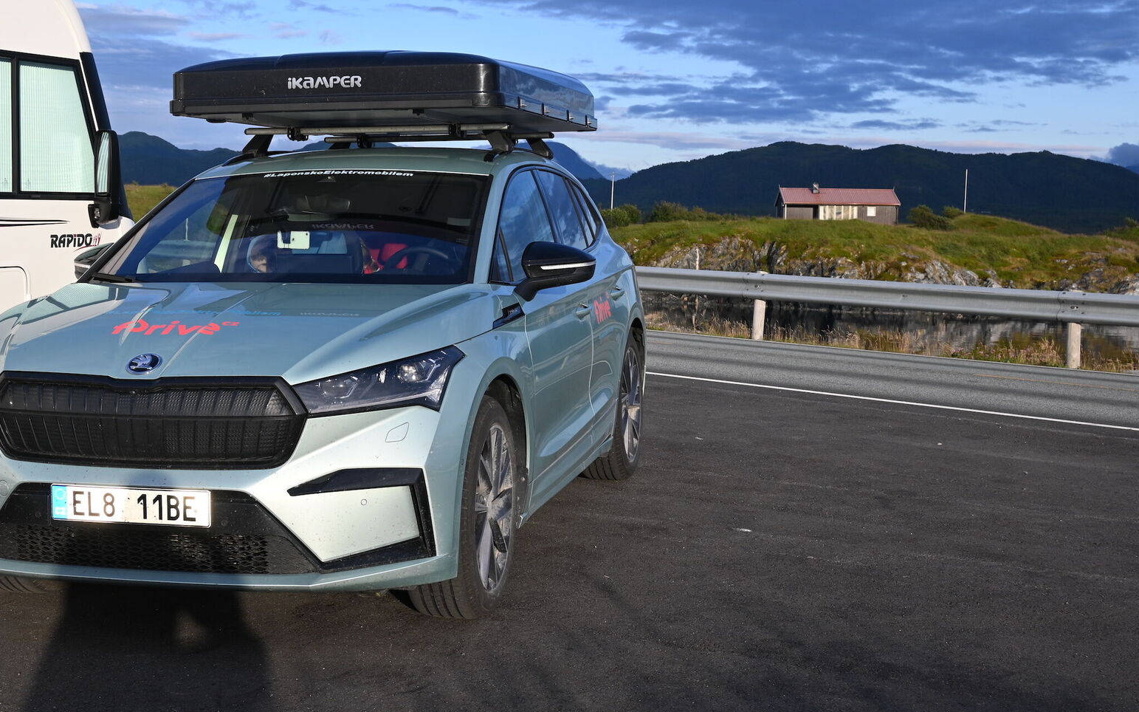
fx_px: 1624
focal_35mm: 52
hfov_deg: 38.4
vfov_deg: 24.7
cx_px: 431
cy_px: 337
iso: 100
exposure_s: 1/250
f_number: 5.6
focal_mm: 27.5
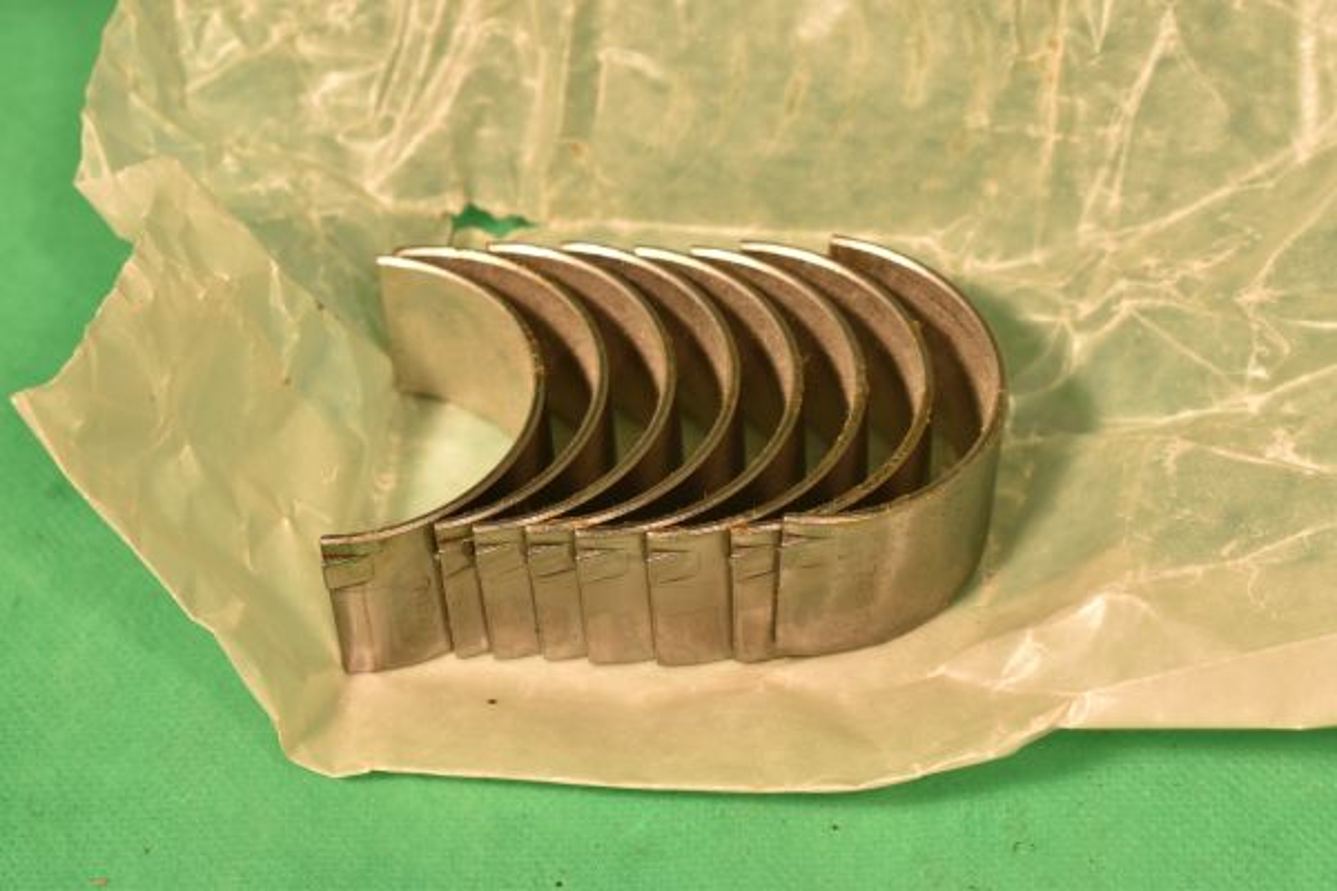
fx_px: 3064
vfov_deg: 16.6
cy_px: 446
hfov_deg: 24.6
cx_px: 668
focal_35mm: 82
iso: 320
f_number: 9
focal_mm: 55
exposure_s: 1/100
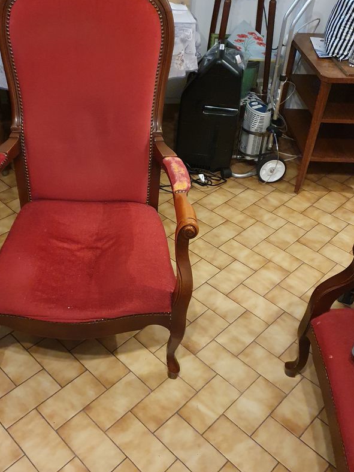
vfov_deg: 55.3
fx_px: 450
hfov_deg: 42.9
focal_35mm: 33
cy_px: 228
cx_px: 158
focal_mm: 4.32
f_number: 1.5
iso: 640
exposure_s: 1/50
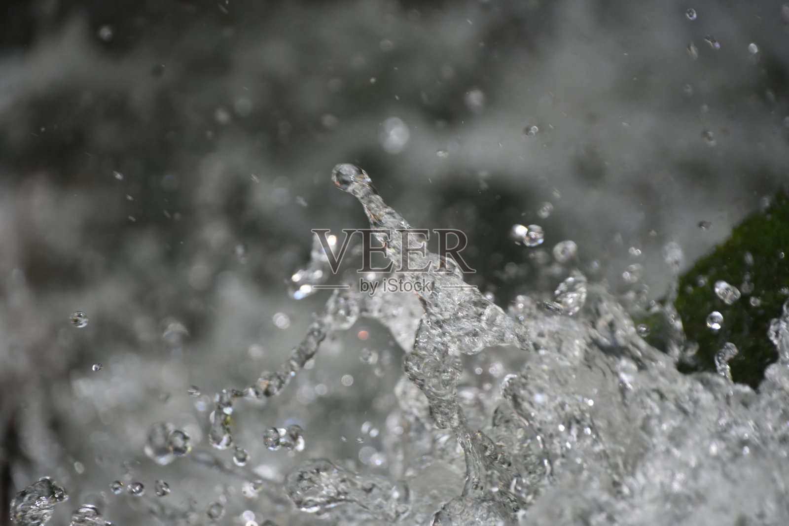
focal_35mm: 450
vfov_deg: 3.1
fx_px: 9863
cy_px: 263
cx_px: 394
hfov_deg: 4.6
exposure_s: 1/400
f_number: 6.3
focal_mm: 300
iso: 1600
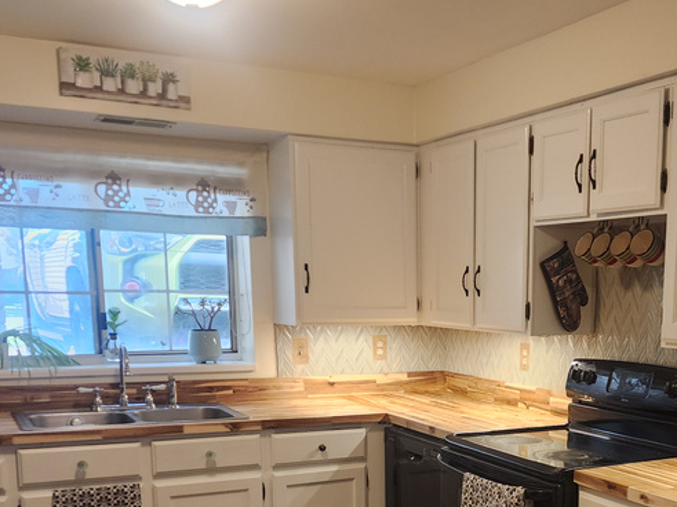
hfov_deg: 38.9
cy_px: 451
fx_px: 939
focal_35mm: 48
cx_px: 488
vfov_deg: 29.1
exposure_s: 1/120
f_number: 1.8
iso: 250
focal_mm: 6.4
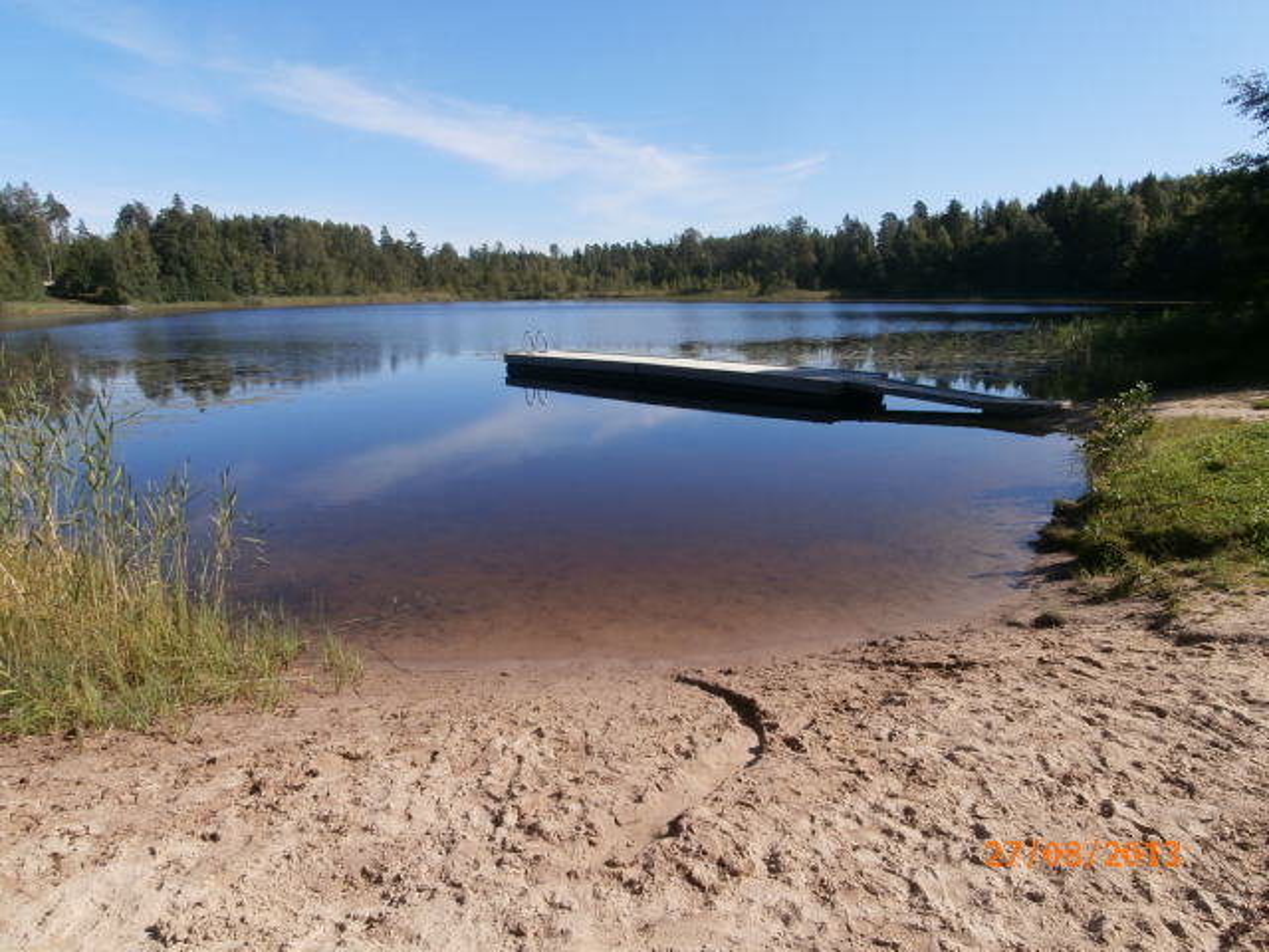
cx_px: 634
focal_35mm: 24
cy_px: 476
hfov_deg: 71.6
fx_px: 880
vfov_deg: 56.8
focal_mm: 4.2
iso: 100
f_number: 7.9
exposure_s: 1/200
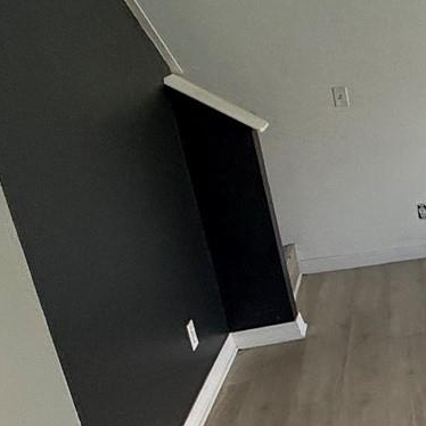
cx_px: 792
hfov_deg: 20.7
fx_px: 738
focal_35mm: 53
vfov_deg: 32.2
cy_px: 219
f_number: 2.2
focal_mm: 2.22
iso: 64
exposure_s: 1/167
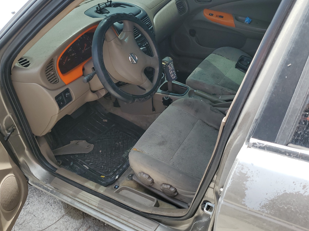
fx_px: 268
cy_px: 121
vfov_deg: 46.8
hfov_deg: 59.9
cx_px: 166
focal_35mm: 30
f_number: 1.5
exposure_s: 1/833
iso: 50
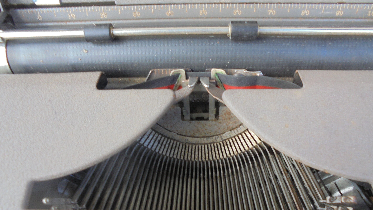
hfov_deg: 66.1
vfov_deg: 39.8
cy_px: 135
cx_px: 190
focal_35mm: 29
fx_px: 287
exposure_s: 1/30
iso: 100
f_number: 3.5
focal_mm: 4.6
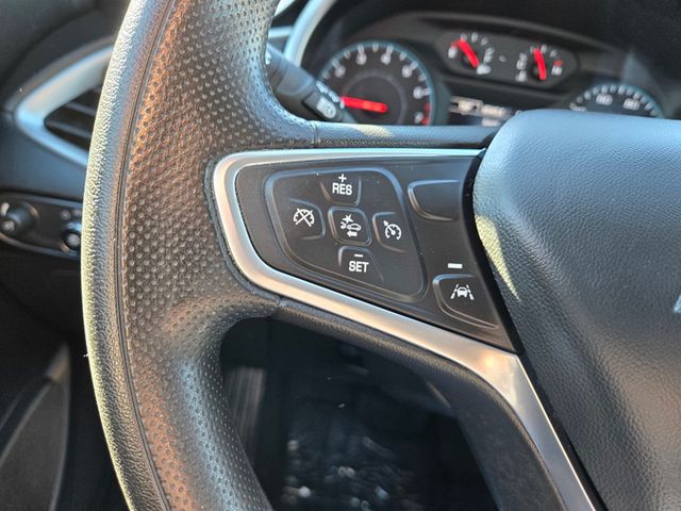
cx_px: 340
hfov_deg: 73.9
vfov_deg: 58.9
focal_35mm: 23
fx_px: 452
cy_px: 256
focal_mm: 5.4
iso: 160
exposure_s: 1/120
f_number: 1.8
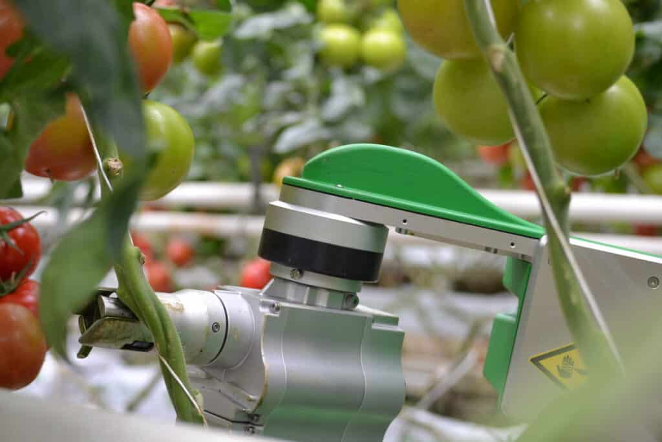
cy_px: 221
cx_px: 331
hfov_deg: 24.6
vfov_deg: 16.6
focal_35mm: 82
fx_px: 1517
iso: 400
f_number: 5
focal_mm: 55
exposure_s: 1/100
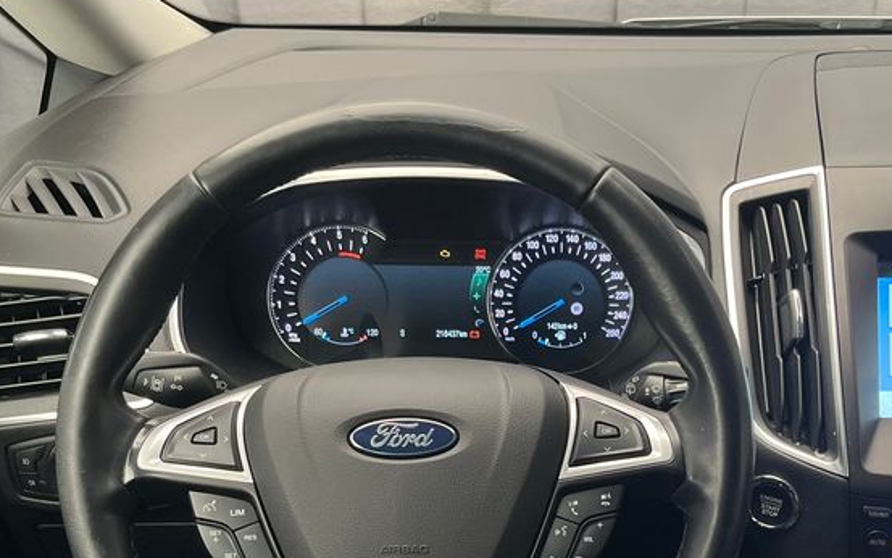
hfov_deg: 39.3
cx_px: 552
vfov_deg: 24.3
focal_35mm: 51
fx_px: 1240
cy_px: 547
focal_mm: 5.1
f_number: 1.6
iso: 100
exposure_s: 1/74
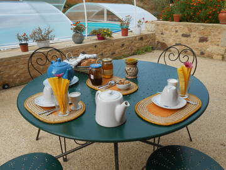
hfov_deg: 67.3
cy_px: 85
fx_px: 170
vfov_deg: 53.1
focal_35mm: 26
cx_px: 113
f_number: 3.5
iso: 80
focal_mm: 4.6
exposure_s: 1/400
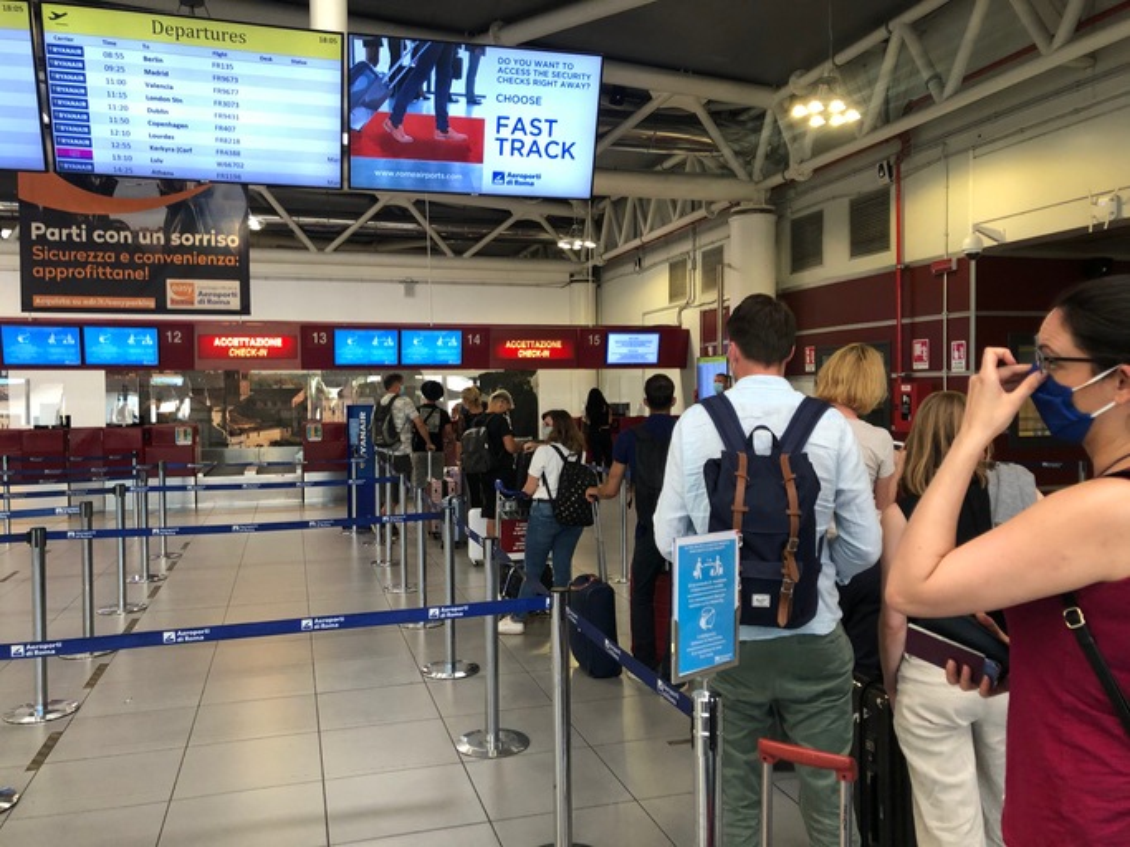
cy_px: 424
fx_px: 914
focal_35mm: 28
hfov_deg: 63.5
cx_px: 565
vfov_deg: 49.7
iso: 25
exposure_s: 1/30
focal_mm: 3.99
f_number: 1.8
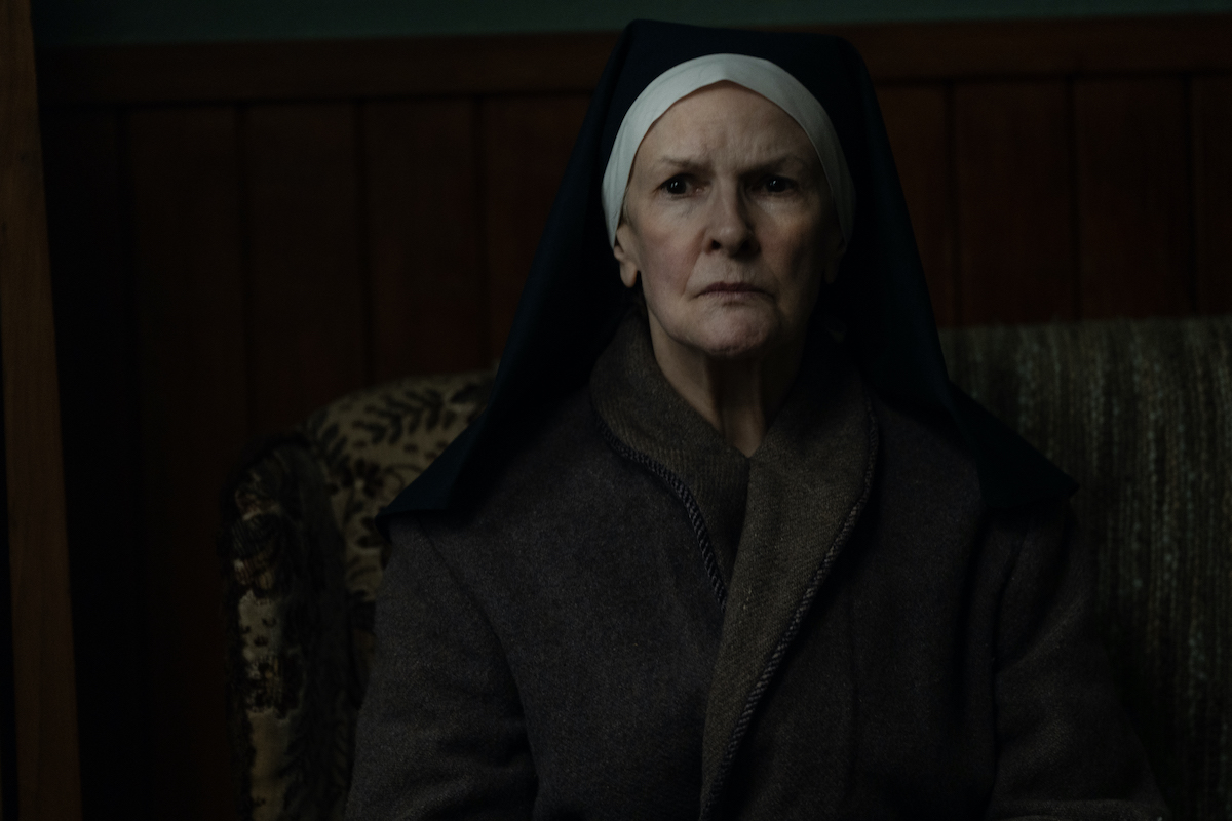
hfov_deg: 10.3
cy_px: 410
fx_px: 6844
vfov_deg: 6.9
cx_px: 616
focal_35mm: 200
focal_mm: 200
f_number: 2.8
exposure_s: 1/60
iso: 2000
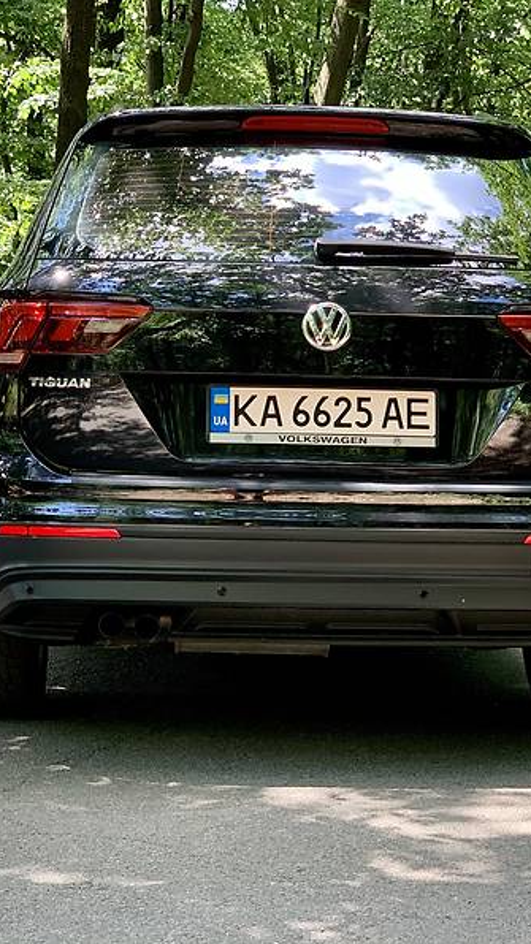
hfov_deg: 15.9
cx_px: 262
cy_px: 474
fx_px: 1903
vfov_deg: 27.9
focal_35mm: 76
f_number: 2.4
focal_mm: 6
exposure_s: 1/122
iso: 80
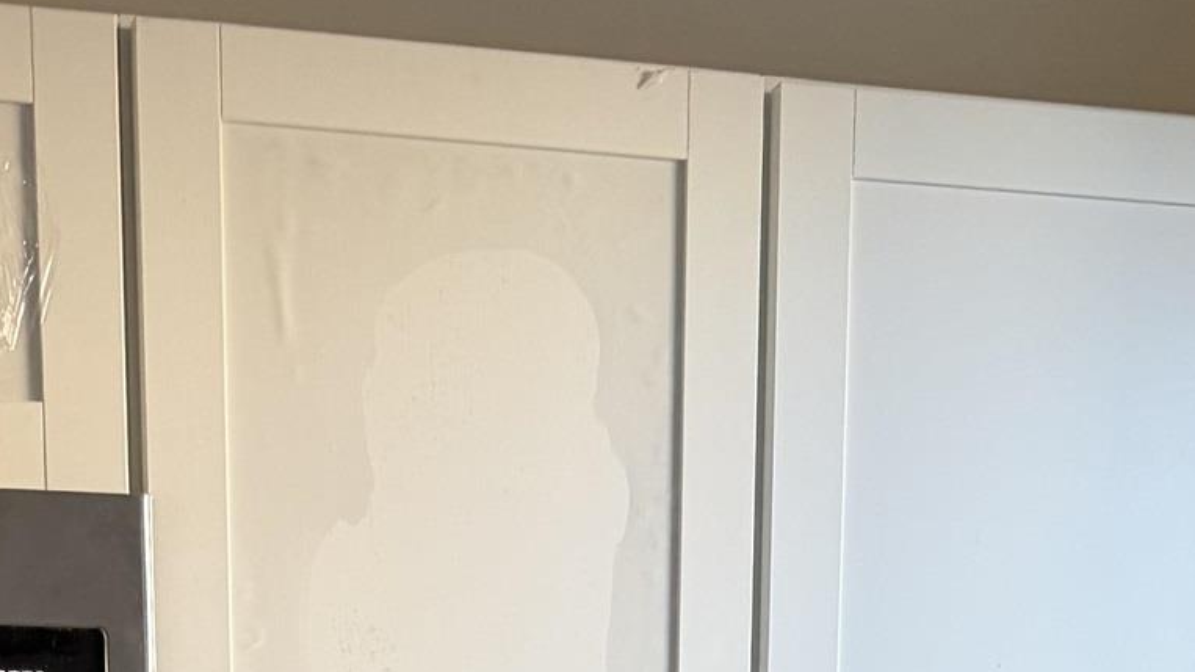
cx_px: 362
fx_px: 2503
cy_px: 1643
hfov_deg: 26.6
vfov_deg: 12.1
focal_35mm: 79
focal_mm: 6.76
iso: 200
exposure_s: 1/96
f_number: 1.78
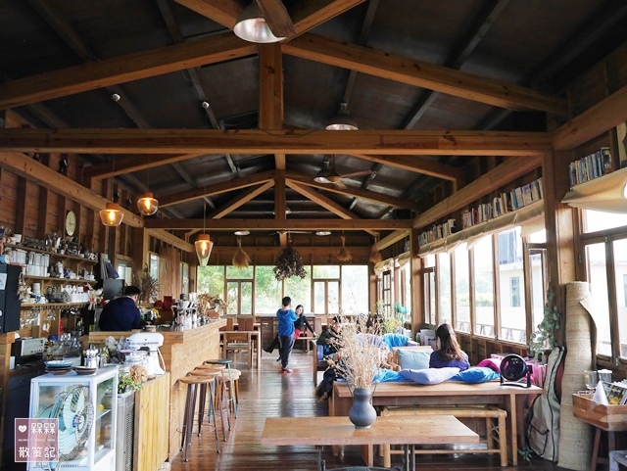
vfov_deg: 46.9
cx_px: 314
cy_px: 236
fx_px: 544
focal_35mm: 30
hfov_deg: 59.9
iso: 500
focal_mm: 15
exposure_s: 1/60
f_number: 8
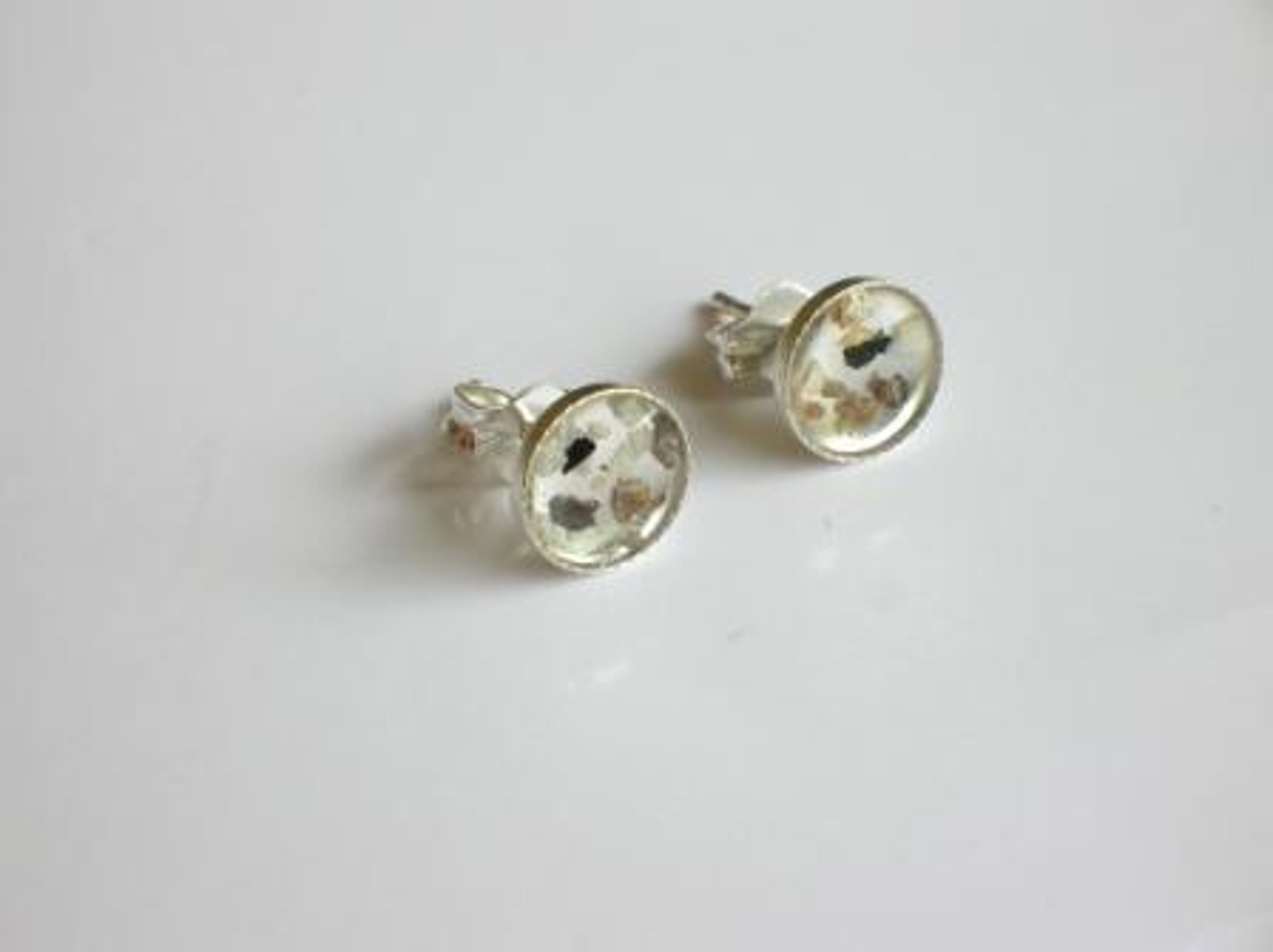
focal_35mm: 94
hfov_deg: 20.9
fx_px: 3453
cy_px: 476
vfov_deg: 15.7
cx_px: 636
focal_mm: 15.7
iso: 50
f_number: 7.9
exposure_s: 1/12
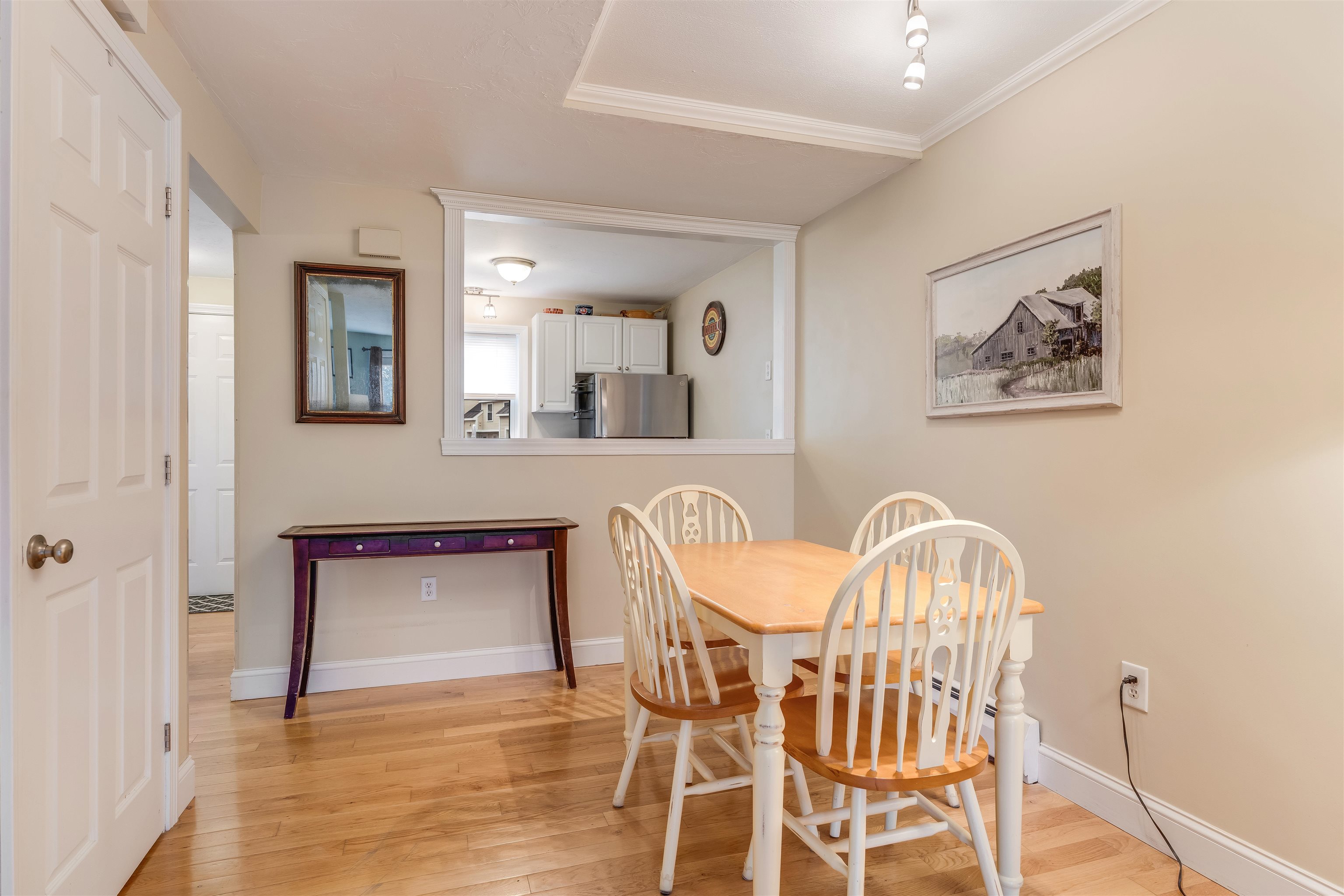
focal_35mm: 19
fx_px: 709
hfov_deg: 86.9
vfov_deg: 64.6
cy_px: 448
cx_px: 672
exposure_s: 1/2.5
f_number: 8
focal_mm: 19
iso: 320
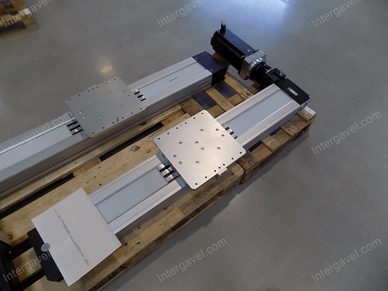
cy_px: 146
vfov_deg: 58.9
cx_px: 194
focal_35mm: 23
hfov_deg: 73.9
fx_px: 258
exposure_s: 1/50
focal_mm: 4
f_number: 3.1
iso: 80
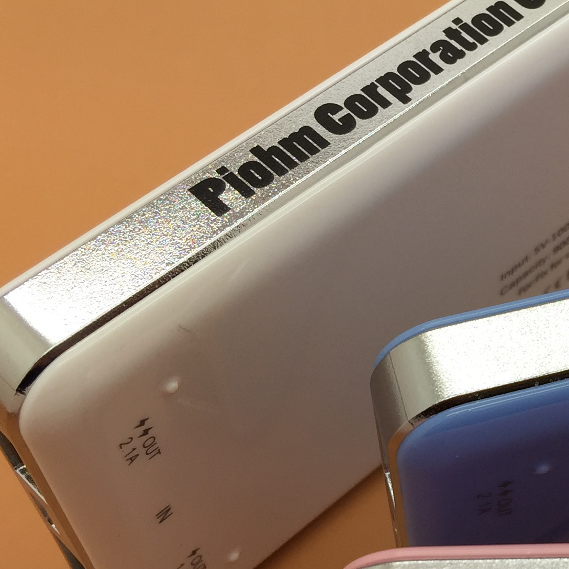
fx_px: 1432
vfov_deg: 22.5
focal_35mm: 77
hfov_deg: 20.6
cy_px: 314
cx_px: 734
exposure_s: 1/286
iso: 32
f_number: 2.2
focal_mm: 4.15
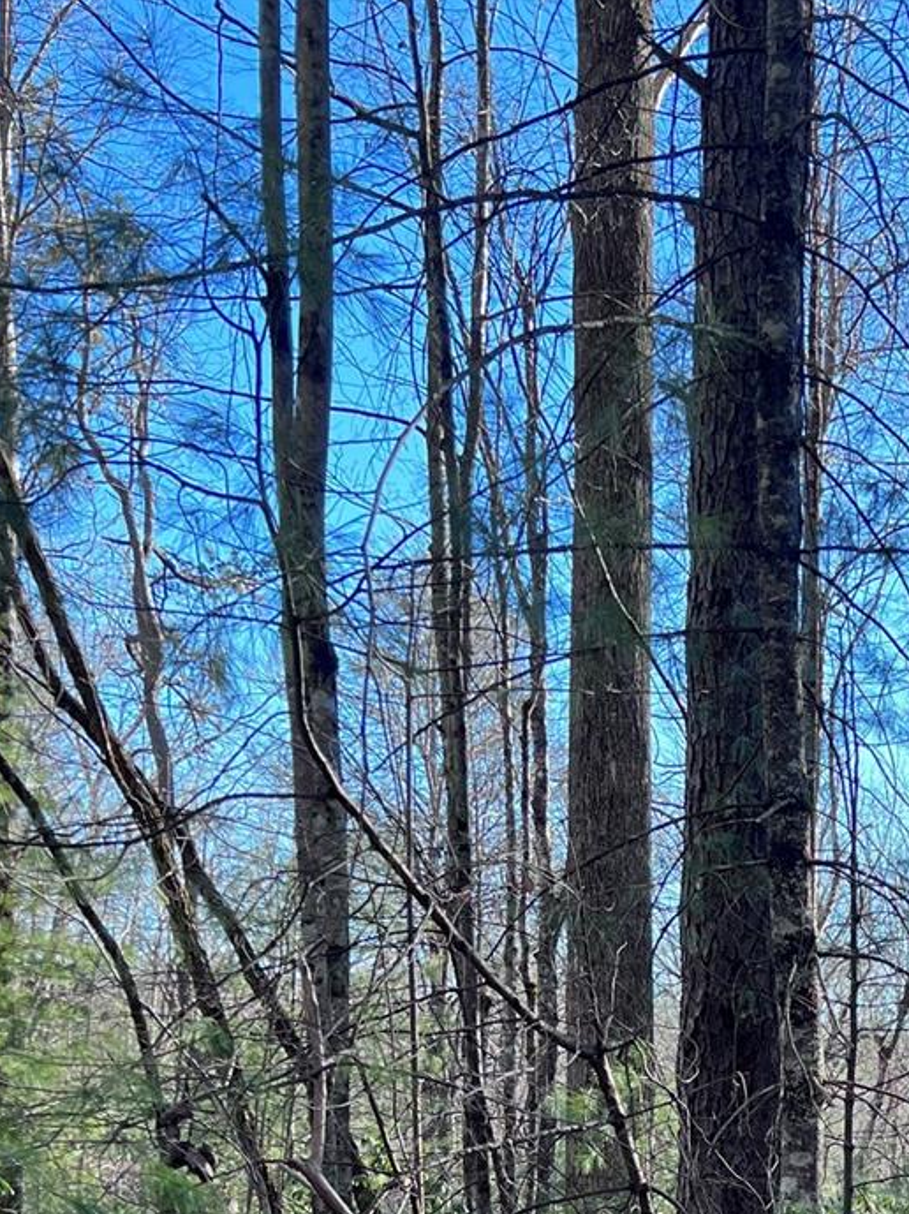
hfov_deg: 23.8
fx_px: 2033
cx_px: 969
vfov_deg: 31.0
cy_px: 1196
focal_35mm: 58
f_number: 1.5
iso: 50
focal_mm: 5.7
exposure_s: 1/407
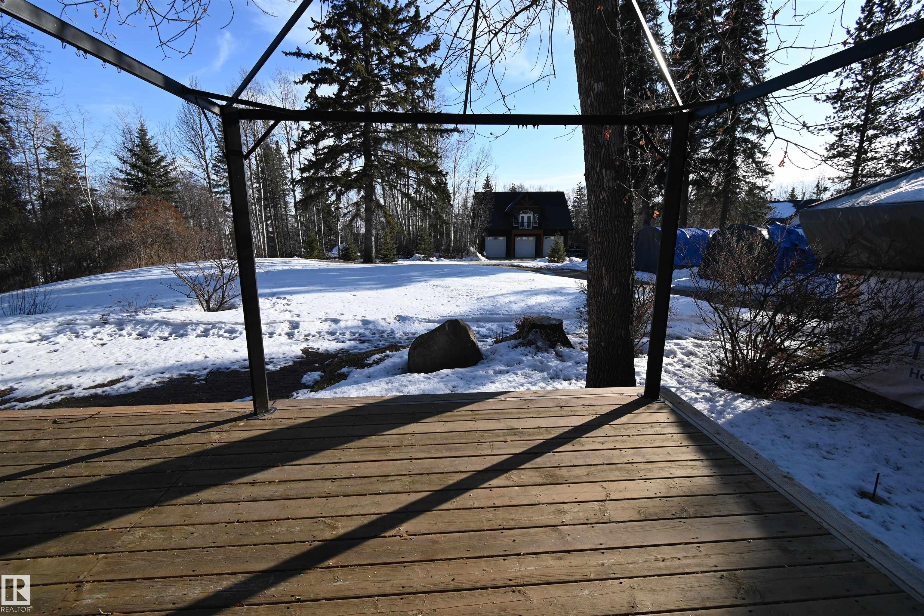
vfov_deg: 77.3
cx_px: 462
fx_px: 385
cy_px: 308
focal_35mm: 15
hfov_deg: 100.4
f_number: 6.3
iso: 100
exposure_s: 1/320
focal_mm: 10
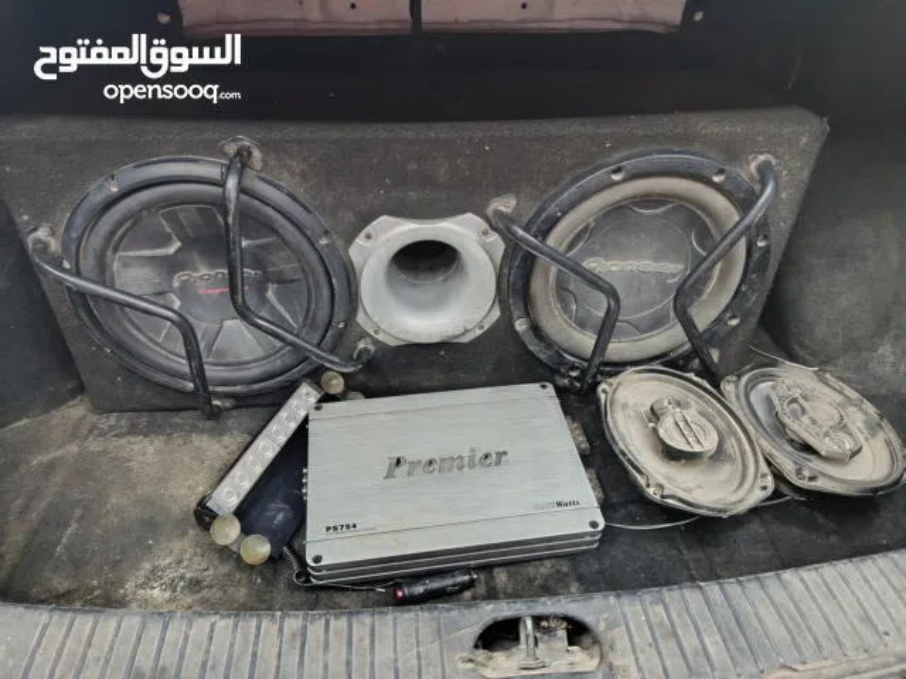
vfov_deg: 56.8
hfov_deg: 71.6
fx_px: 628
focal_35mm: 24
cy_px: 340
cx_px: 453
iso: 847
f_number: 1.7
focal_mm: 5.24
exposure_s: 1/25
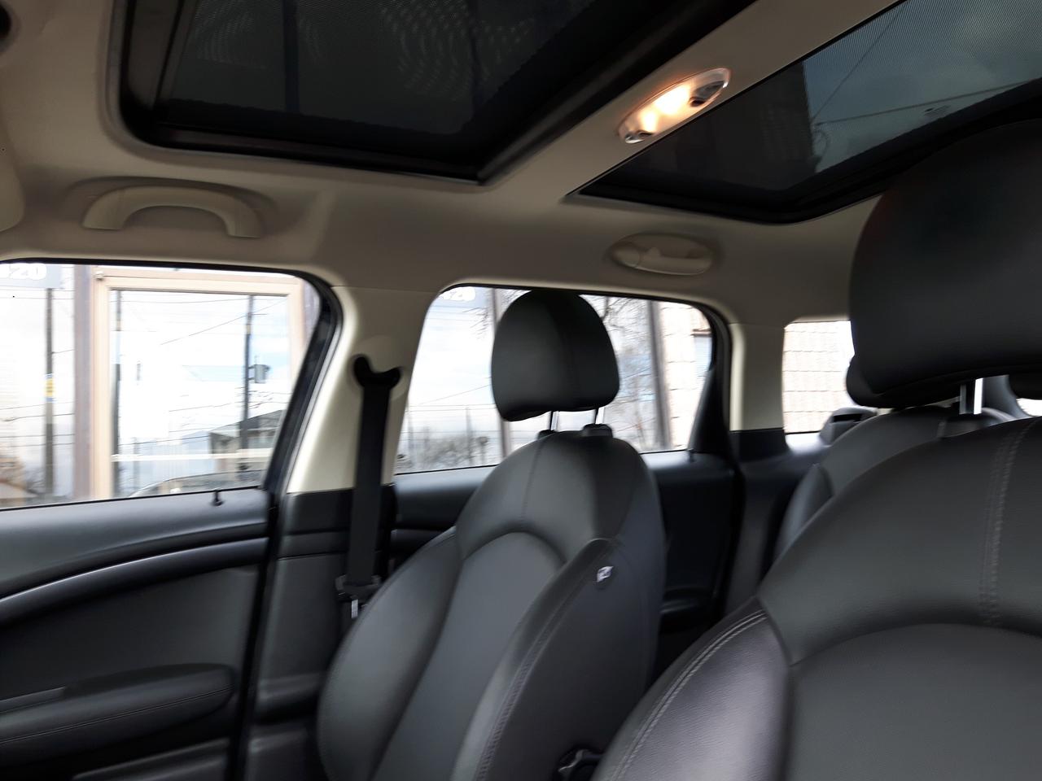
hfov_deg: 58.4
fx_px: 933
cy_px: 390
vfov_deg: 45.4
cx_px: 521
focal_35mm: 31
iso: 40
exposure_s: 1/50
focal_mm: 3.7
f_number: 1.9
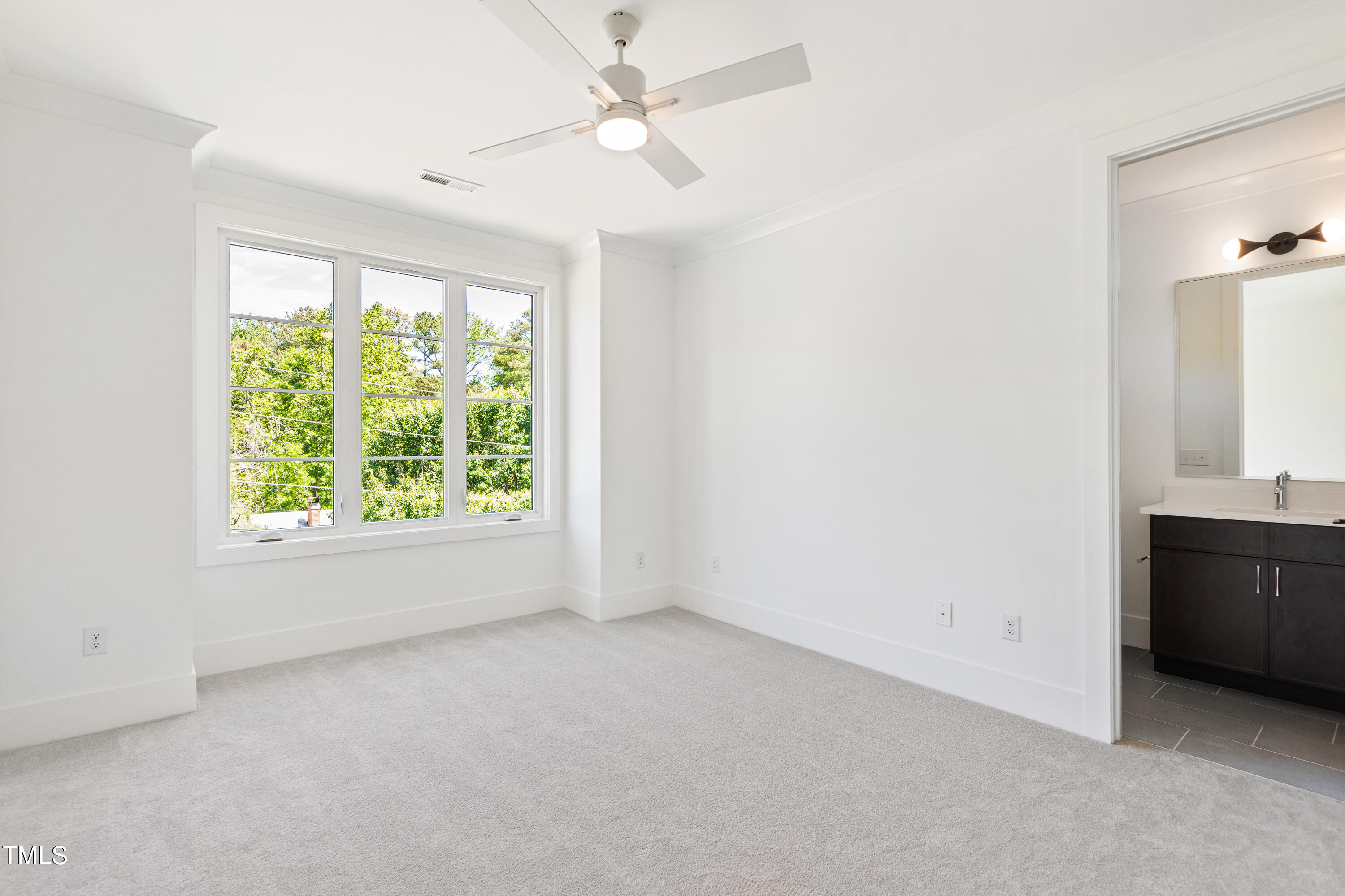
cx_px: 672
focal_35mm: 15
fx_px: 560
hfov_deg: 100.4
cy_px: 448
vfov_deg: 77.3
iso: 100
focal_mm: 10
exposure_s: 1/13
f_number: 8
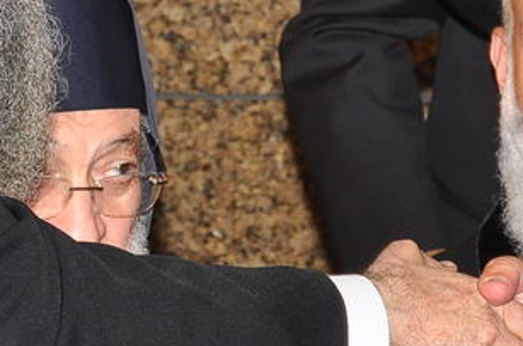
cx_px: 543
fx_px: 3970
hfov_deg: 7.5
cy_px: 107
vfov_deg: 5.0
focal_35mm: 274
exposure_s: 1/60
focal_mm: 40
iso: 320
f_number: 5
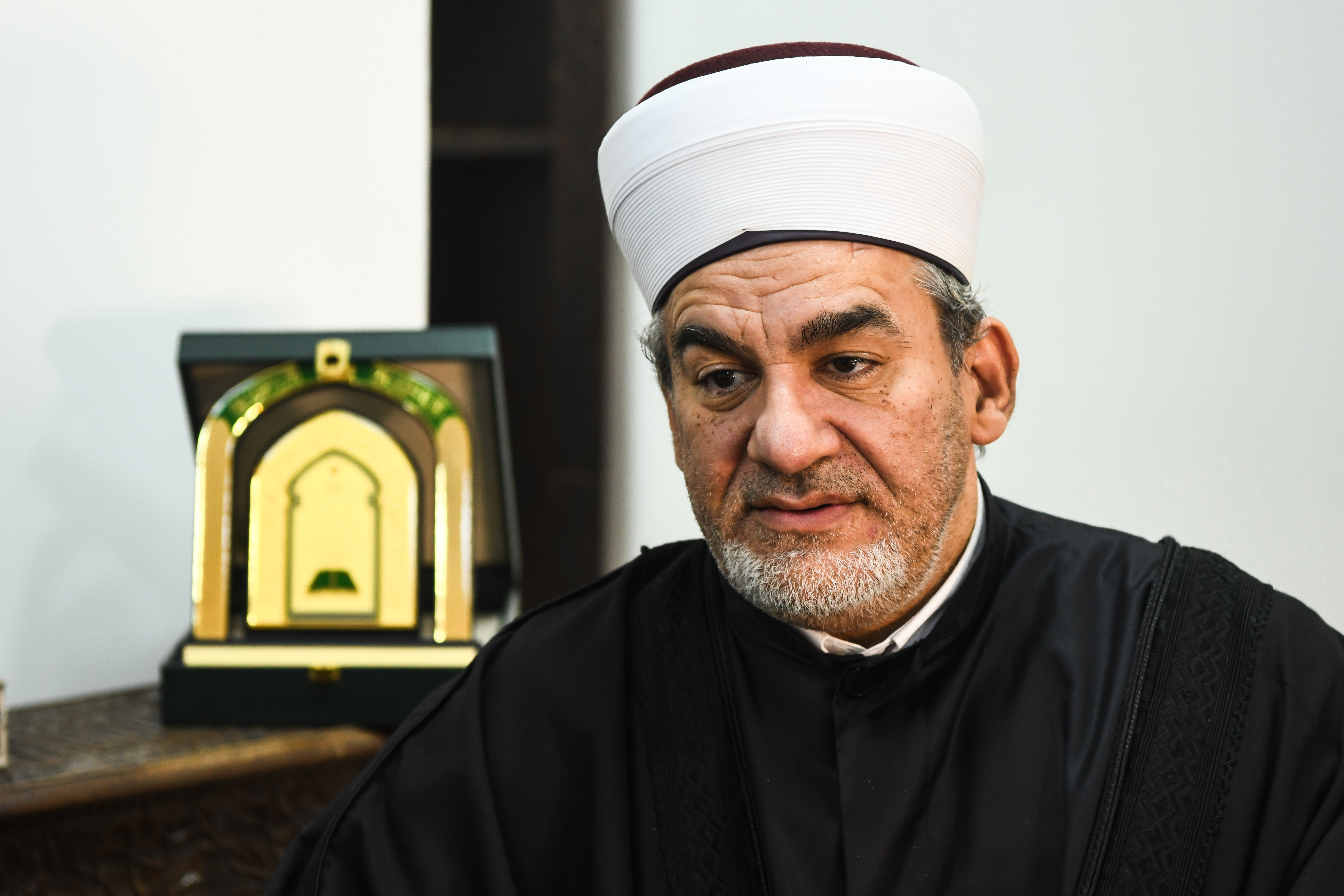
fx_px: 2613
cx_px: 672
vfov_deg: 19.5
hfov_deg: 28.8
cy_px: 448
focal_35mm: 70
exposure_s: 1/60
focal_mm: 70
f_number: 4
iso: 1000
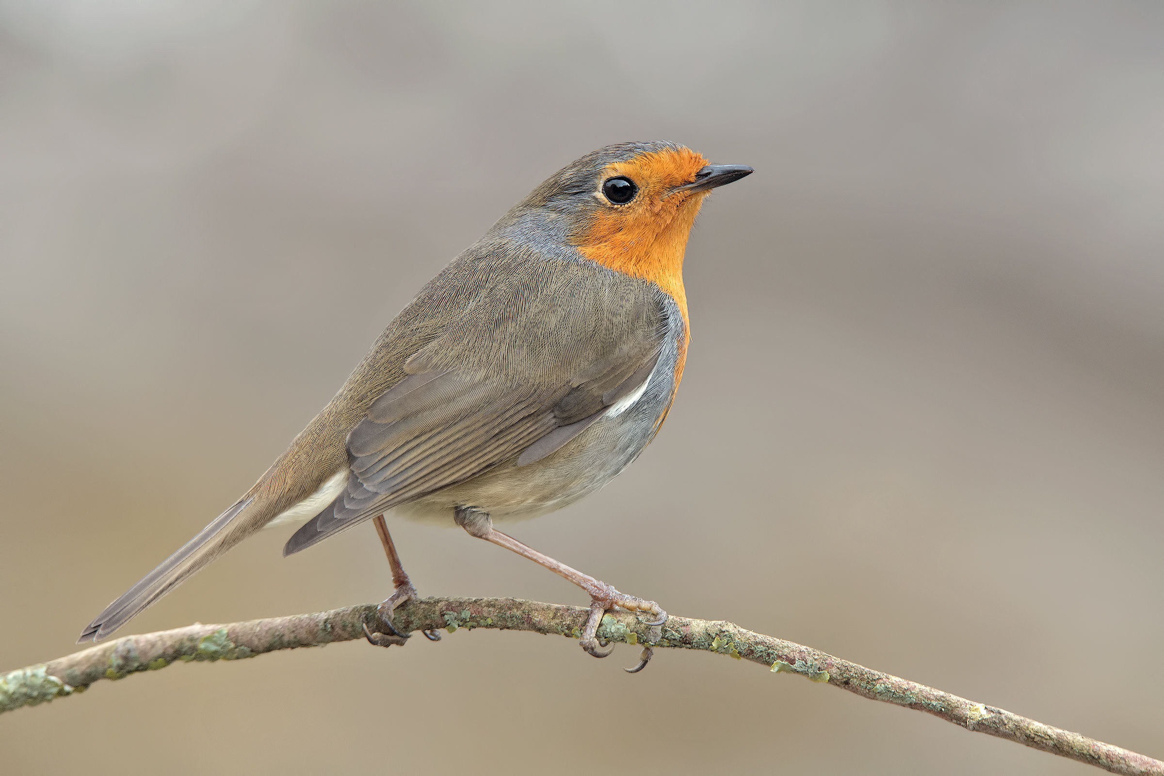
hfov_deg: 3.4
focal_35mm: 600
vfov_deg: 2.3
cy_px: 388
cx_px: 582
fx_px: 19398
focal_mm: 600
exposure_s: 1/320
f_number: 9
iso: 2200
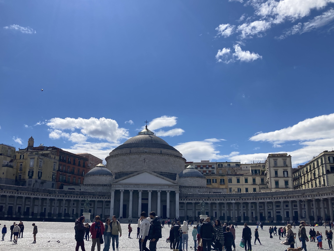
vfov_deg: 38.7
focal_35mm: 37
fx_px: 357
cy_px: 131
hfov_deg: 50.0
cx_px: 147
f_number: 1.8
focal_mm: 3.99
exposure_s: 1/5348
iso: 25
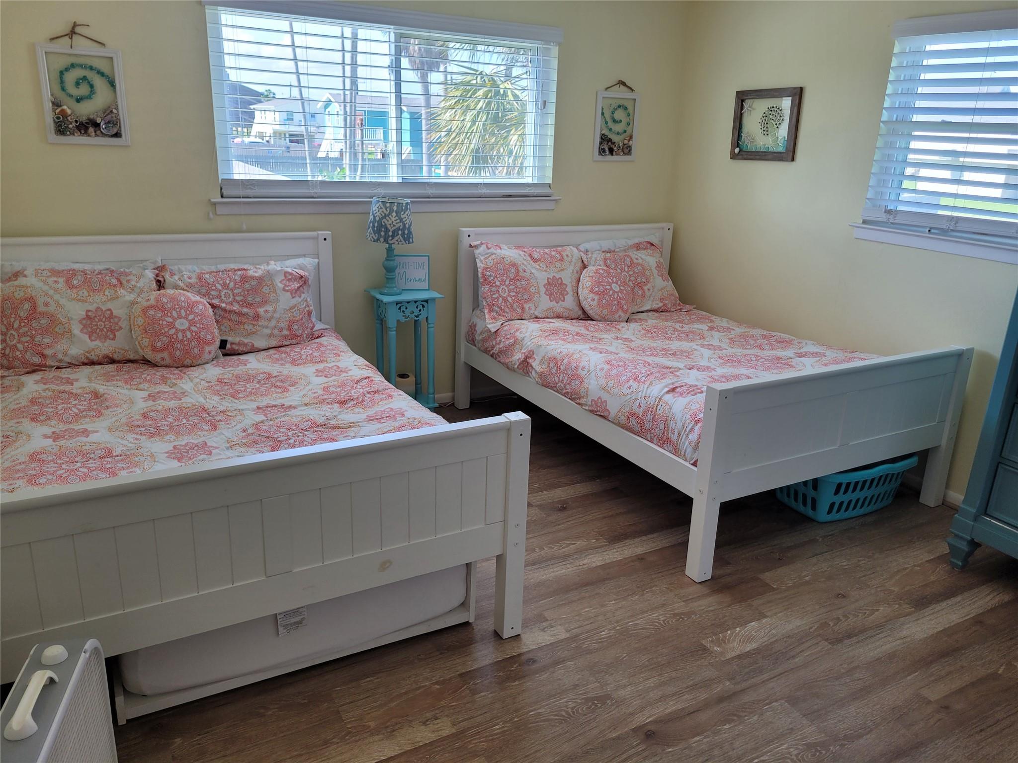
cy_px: 382
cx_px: 509
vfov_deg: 53.1
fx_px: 765
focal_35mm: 26
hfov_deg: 67.3
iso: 64
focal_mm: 5.4
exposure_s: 1/120
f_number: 1.8
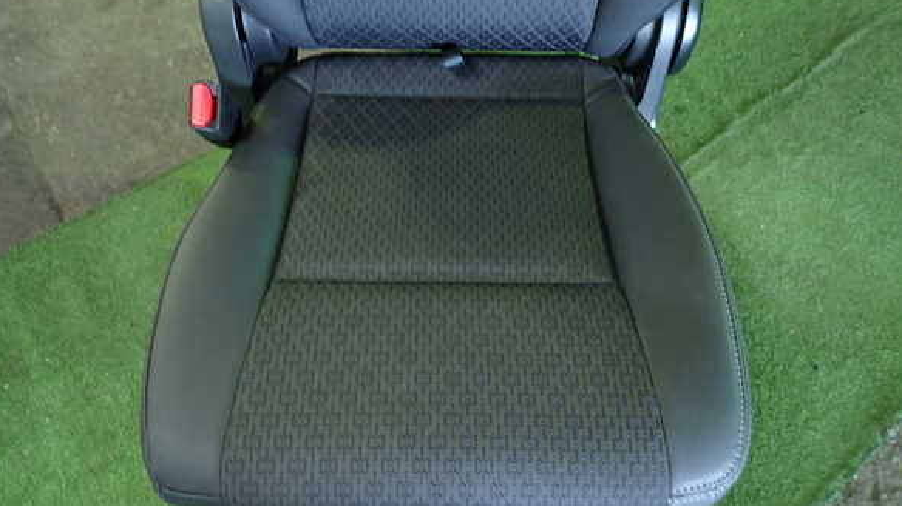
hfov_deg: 67.9
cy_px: 276
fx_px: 669
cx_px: 448
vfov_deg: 41.4
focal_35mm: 28
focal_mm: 4.5
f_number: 2
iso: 400
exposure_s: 1/30
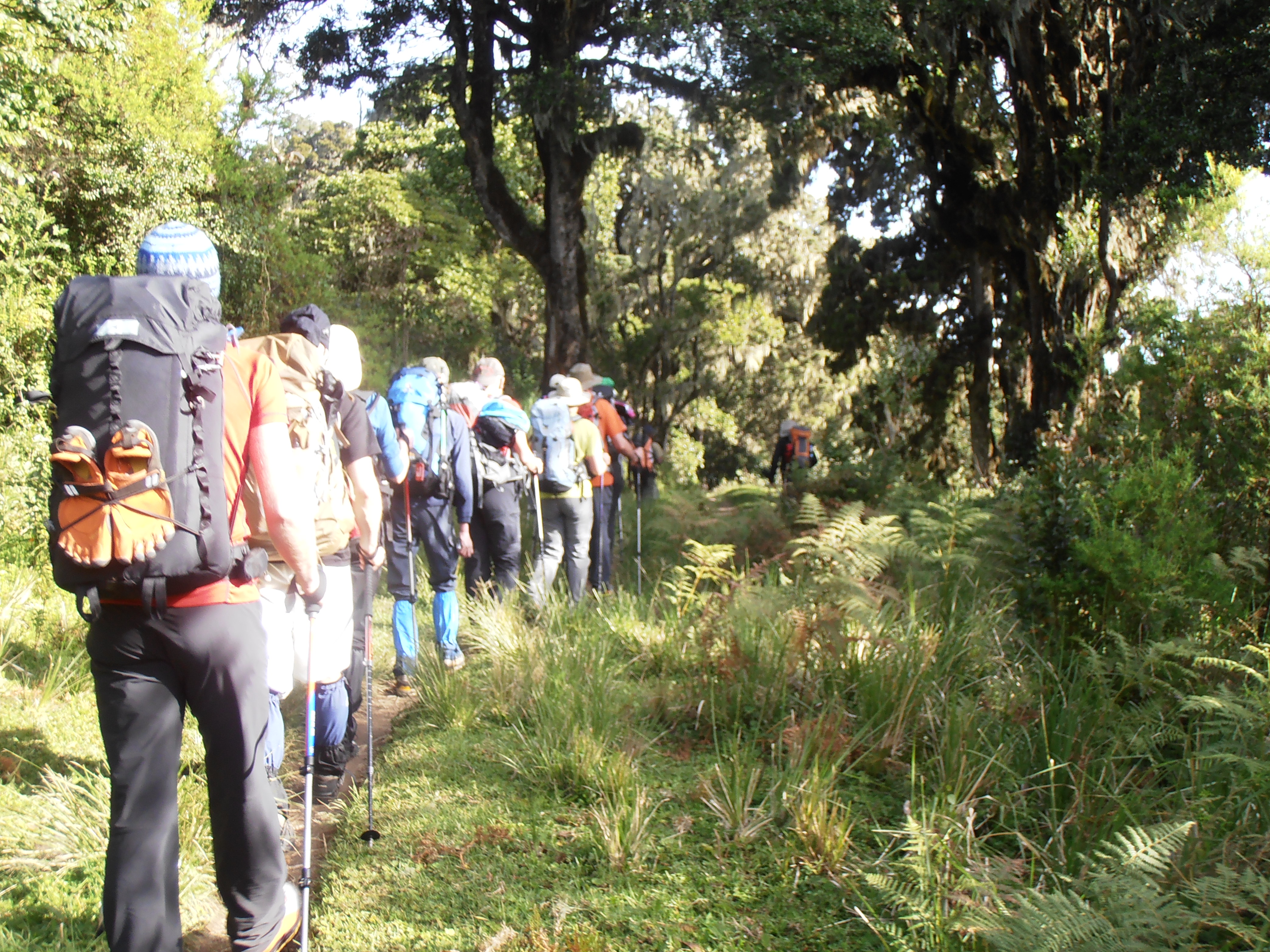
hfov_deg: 42.1
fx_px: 1651
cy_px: 482
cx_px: 631
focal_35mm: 45
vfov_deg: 32.2
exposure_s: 1/100
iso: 80
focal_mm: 7.87
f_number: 4.2
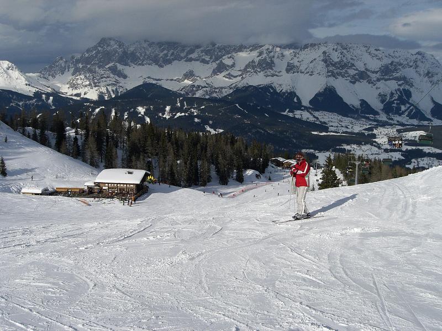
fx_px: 485
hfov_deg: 49.0
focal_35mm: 38
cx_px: 221
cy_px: 166
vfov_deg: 37.7
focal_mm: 6.3
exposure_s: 1/2000
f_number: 4.4
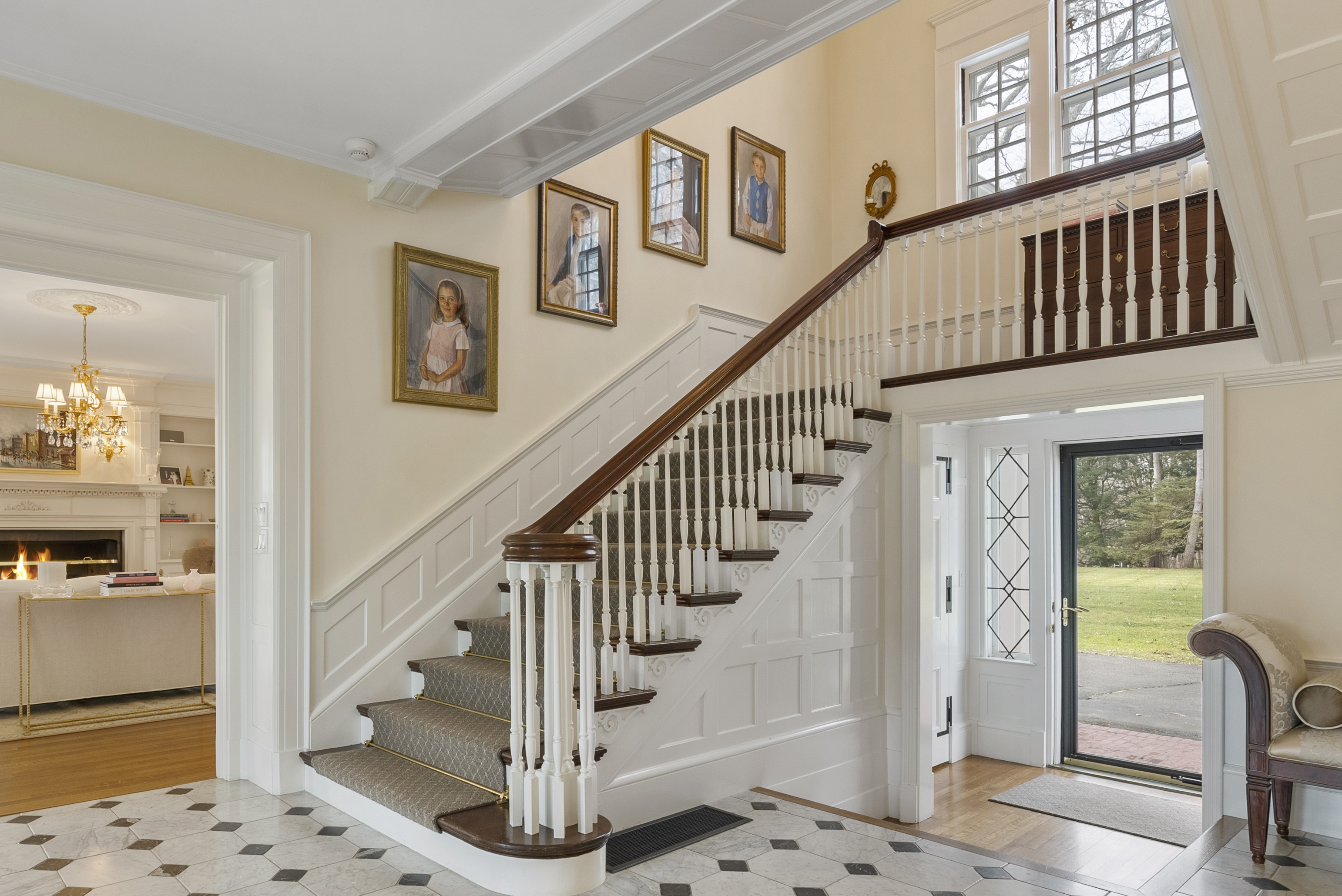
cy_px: 527
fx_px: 821
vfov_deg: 56.9
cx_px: 536
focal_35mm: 22
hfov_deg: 77.6
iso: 320
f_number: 7.1
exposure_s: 1
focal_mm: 16
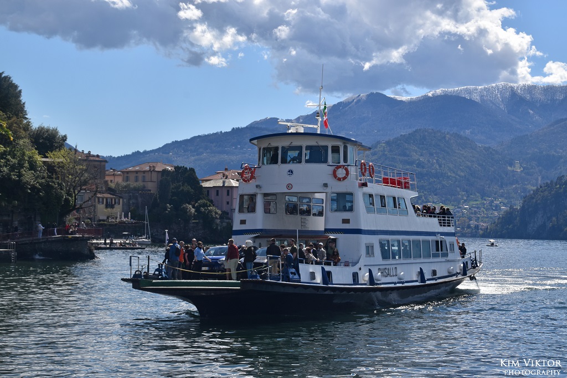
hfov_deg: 16.1
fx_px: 2007
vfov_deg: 10.7
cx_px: 284
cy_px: 189
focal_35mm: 128
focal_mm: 85
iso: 200
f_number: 11
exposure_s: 1/500
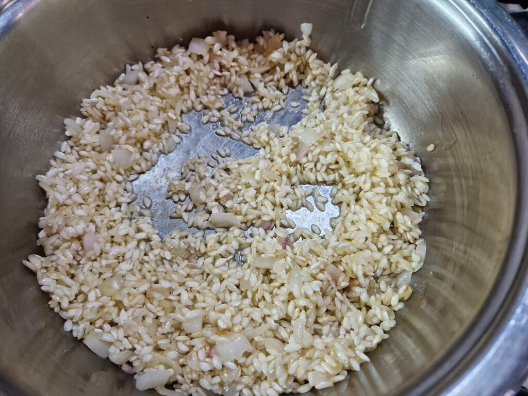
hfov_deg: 73.9
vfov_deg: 58.9
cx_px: 264
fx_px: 351
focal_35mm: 23
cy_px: 198
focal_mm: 5.4
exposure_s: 1/100
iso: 250
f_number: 1.8
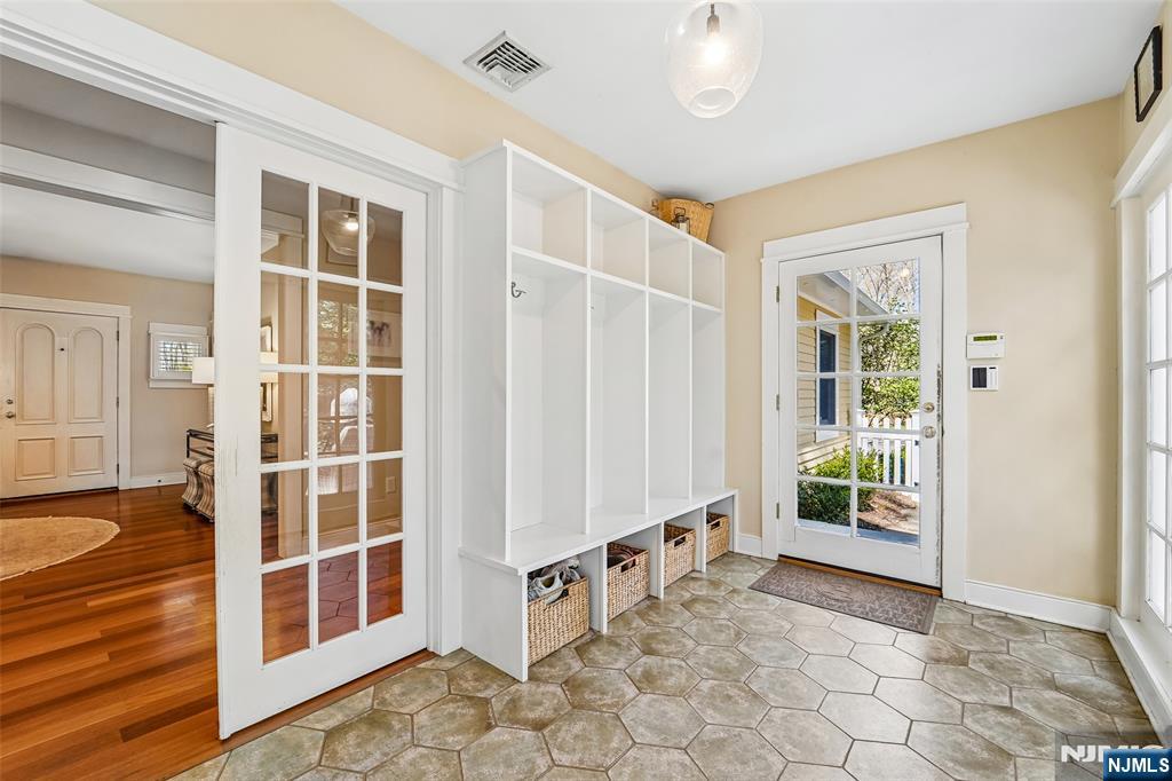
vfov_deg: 81.2
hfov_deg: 104.3
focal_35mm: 14
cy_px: 390
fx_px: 456
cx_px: 586
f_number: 8
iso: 400
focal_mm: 14
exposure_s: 1/30
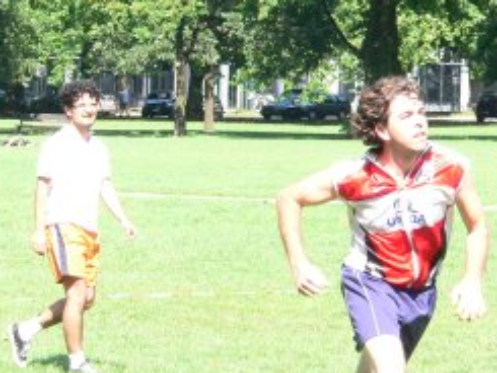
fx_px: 4352
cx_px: 103
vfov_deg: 4.9
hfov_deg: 6.5
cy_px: 191
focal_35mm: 303
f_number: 5.6
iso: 400
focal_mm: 27.4
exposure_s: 1/500
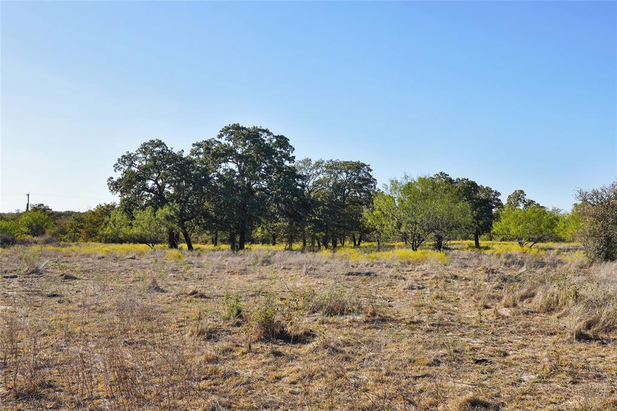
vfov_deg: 36.8
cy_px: 206
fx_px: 617
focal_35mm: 36
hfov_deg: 53.1
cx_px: 308
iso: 100
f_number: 10
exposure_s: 1/160
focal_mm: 24
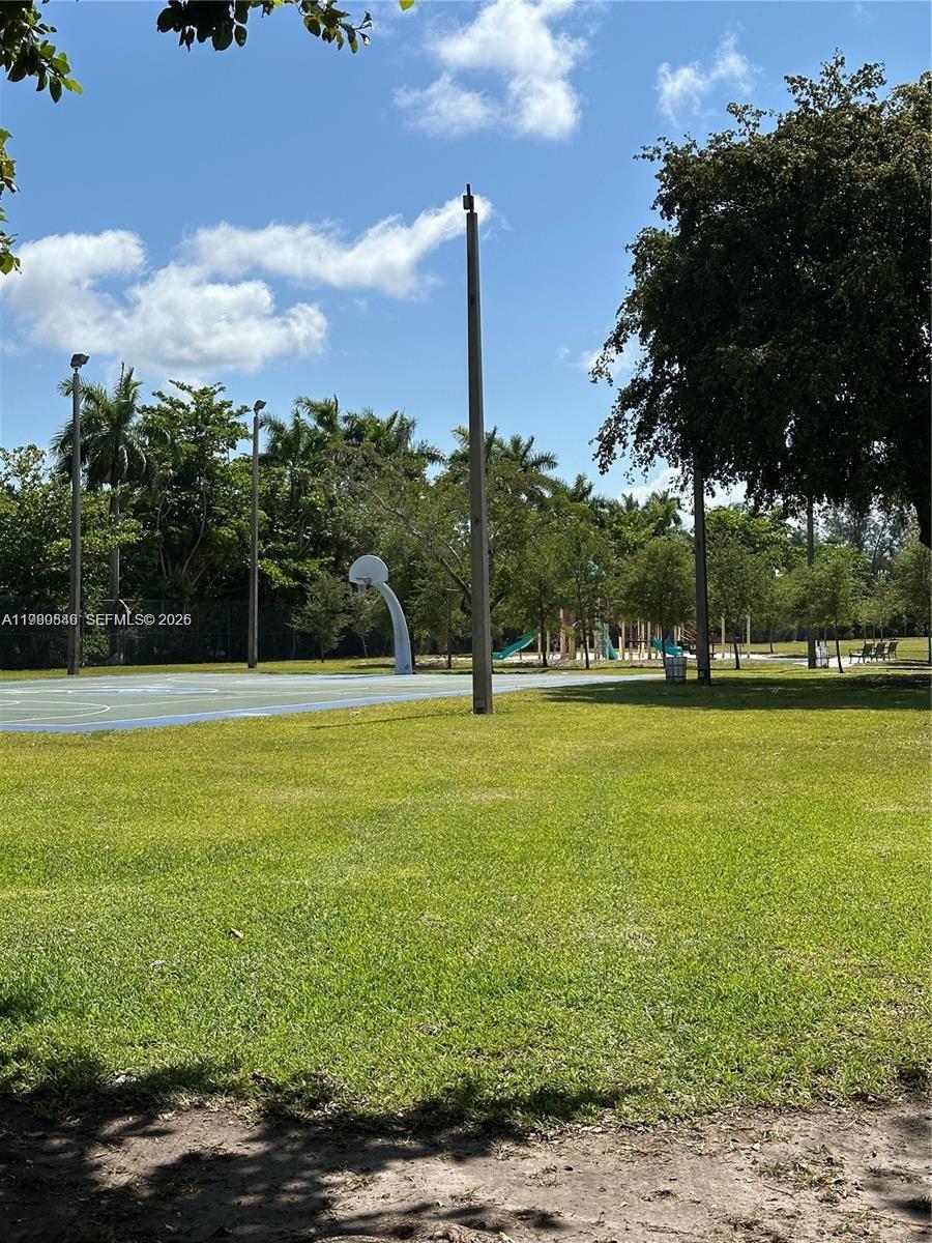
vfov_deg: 39.7
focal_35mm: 48
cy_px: 622
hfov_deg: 30.3
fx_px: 1723
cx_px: 466
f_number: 1.78
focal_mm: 6.86
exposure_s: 1/5556
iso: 64
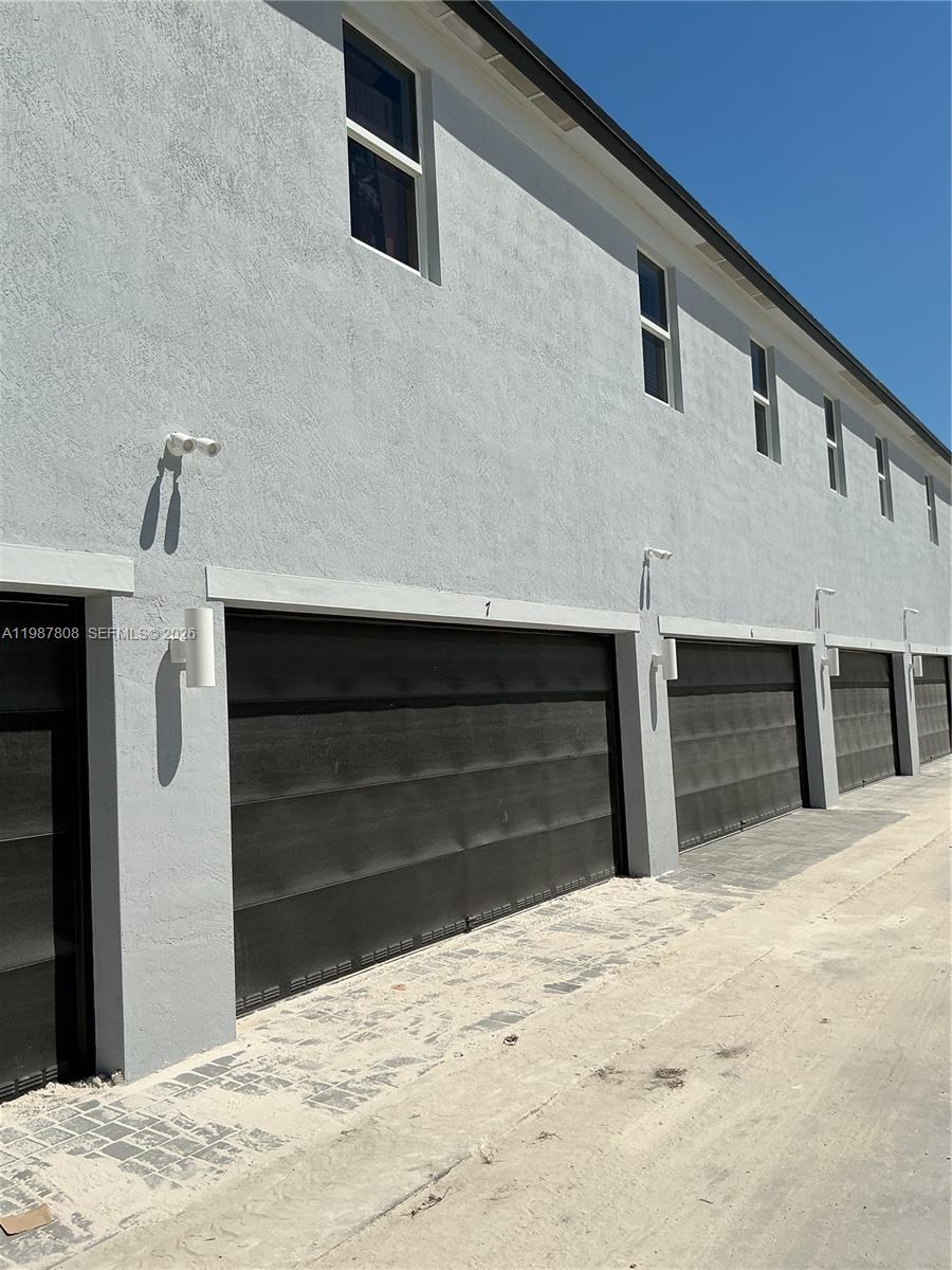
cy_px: 635
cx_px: 476
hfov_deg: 48.2
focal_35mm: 29
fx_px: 1063
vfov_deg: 61.7
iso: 25
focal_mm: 3
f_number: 1.8
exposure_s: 1/4785
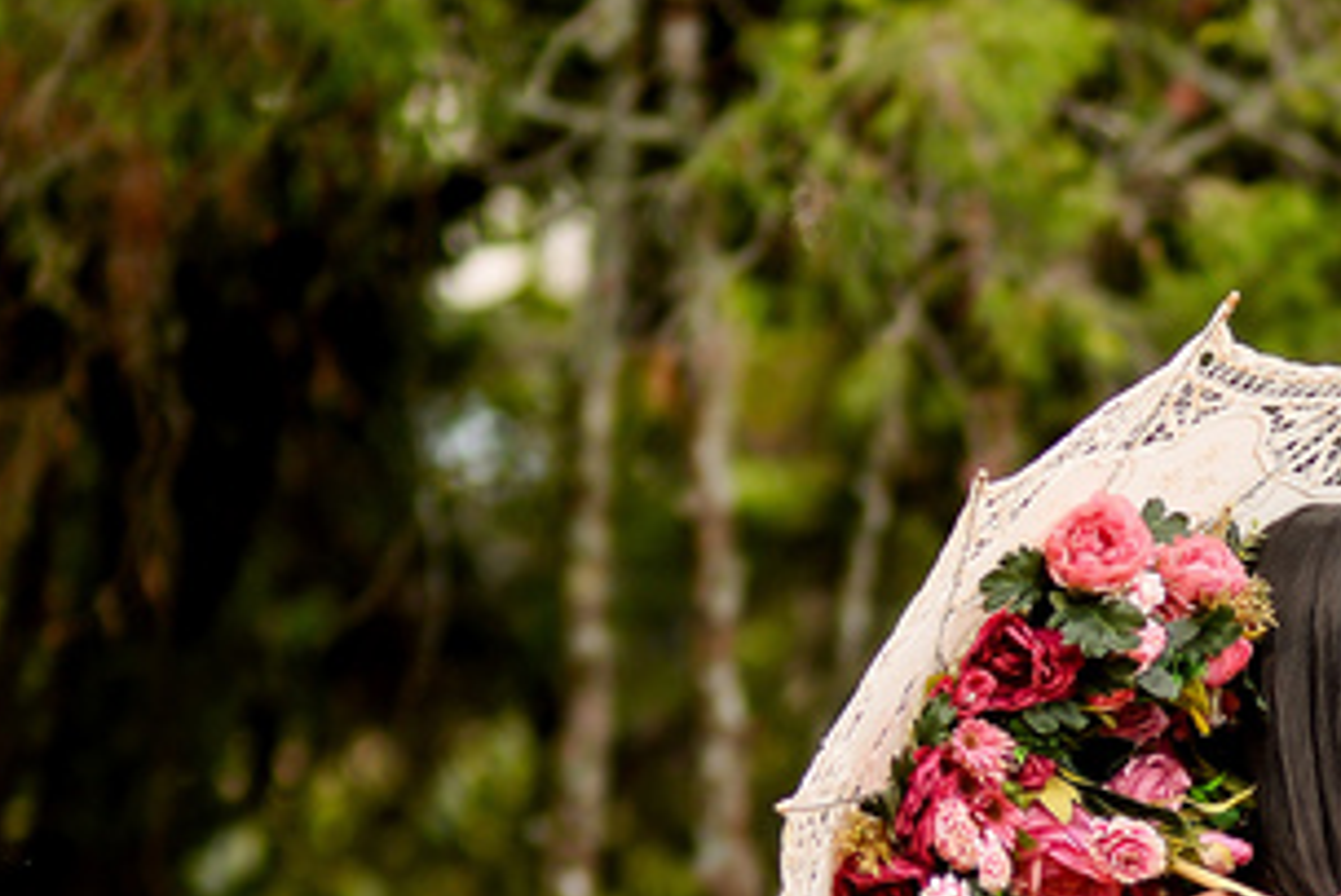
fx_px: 12484
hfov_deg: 6.1
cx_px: 1482
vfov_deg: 4.1
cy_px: 1335
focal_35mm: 335
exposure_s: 1/1000
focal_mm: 85
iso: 125
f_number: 1.4
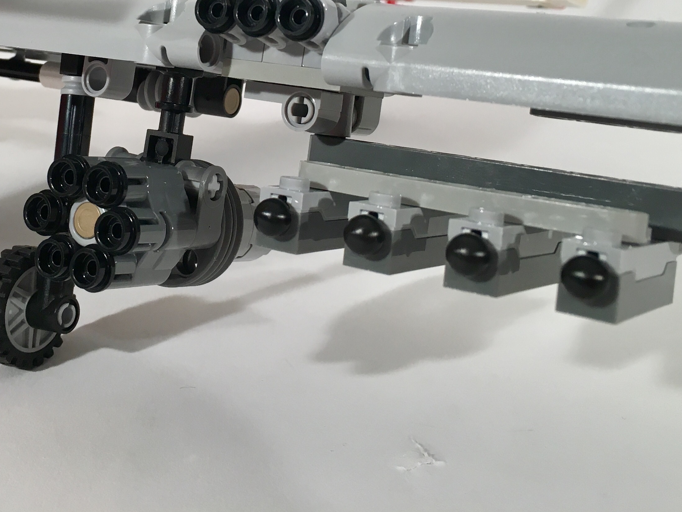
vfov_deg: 26.6
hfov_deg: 35.8
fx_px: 1044
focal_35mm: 53
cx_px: 219
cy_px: 50
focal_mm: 4.15
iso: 25
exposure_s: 1/40
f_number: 2.2
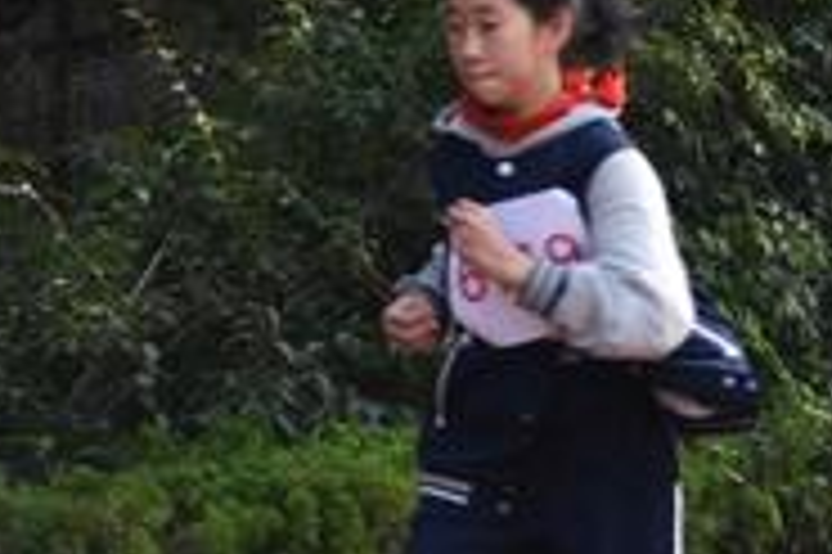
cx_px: 1655
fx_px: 6996
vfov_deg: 4.5
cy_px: 320
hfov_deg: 6.6
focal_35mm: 303
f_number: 4.5
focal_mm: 70
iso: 160
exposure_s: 1/400
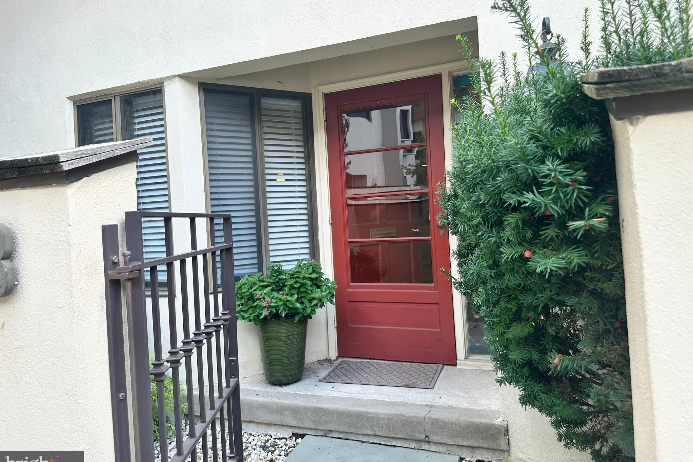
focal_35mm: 25
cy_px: 218
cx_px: 346
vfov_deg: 51.3
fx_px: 481
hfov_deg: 71.5
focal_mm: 6.86
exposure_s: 1/587
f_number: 1.78
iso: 80
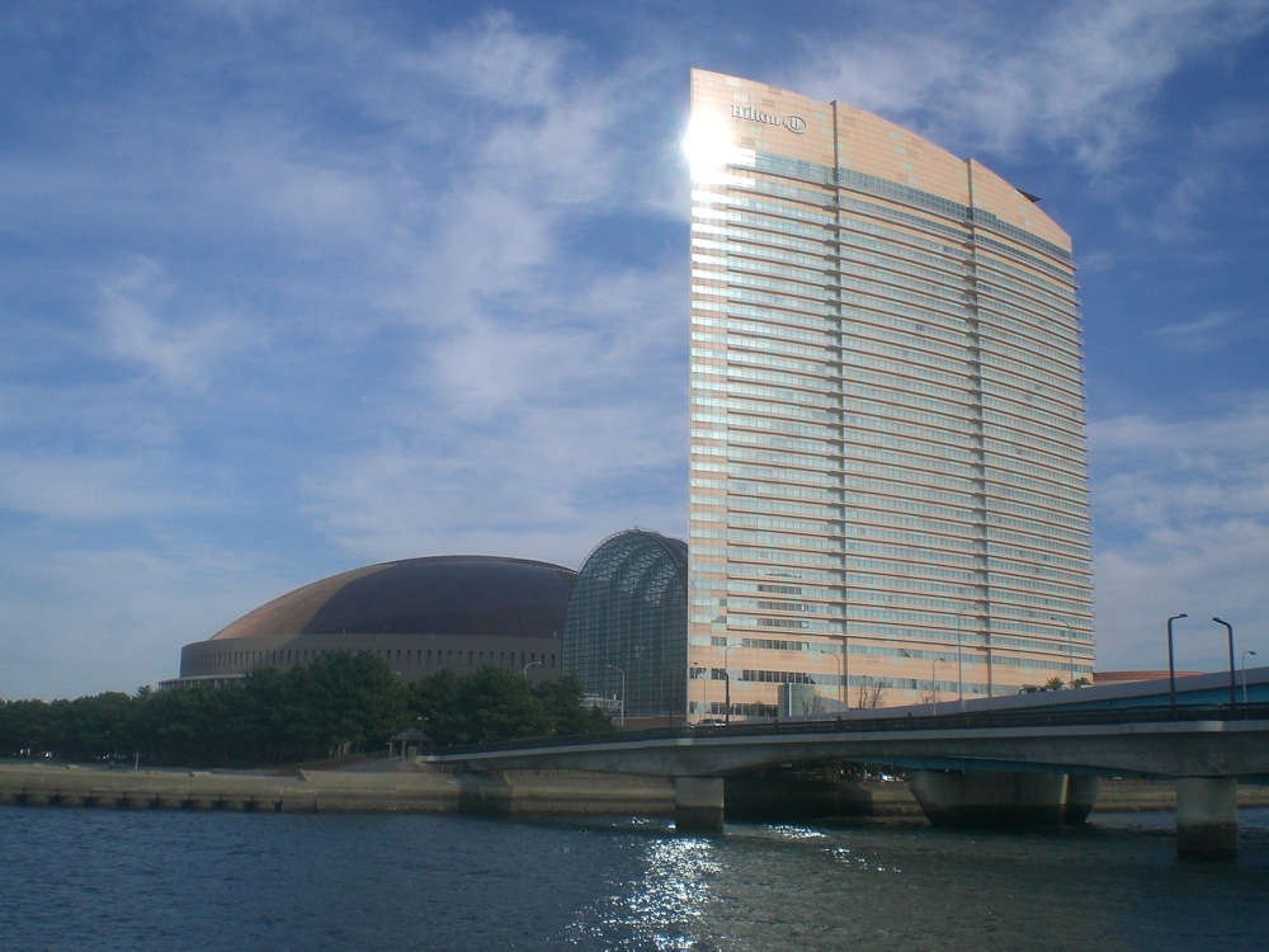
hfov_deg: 49.0
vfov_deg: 37.7
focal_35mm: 38
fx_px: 1393
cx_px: 634
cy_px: 476
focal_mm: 6.3
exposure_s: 1/640
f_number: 4.4
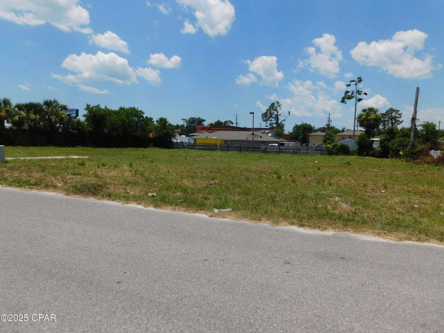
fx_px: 295
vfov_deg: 58.9
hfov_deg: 73.9
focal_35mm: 23
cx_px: 222
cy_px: 166
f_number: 6
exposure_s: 1/1000
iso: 125
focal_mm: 4
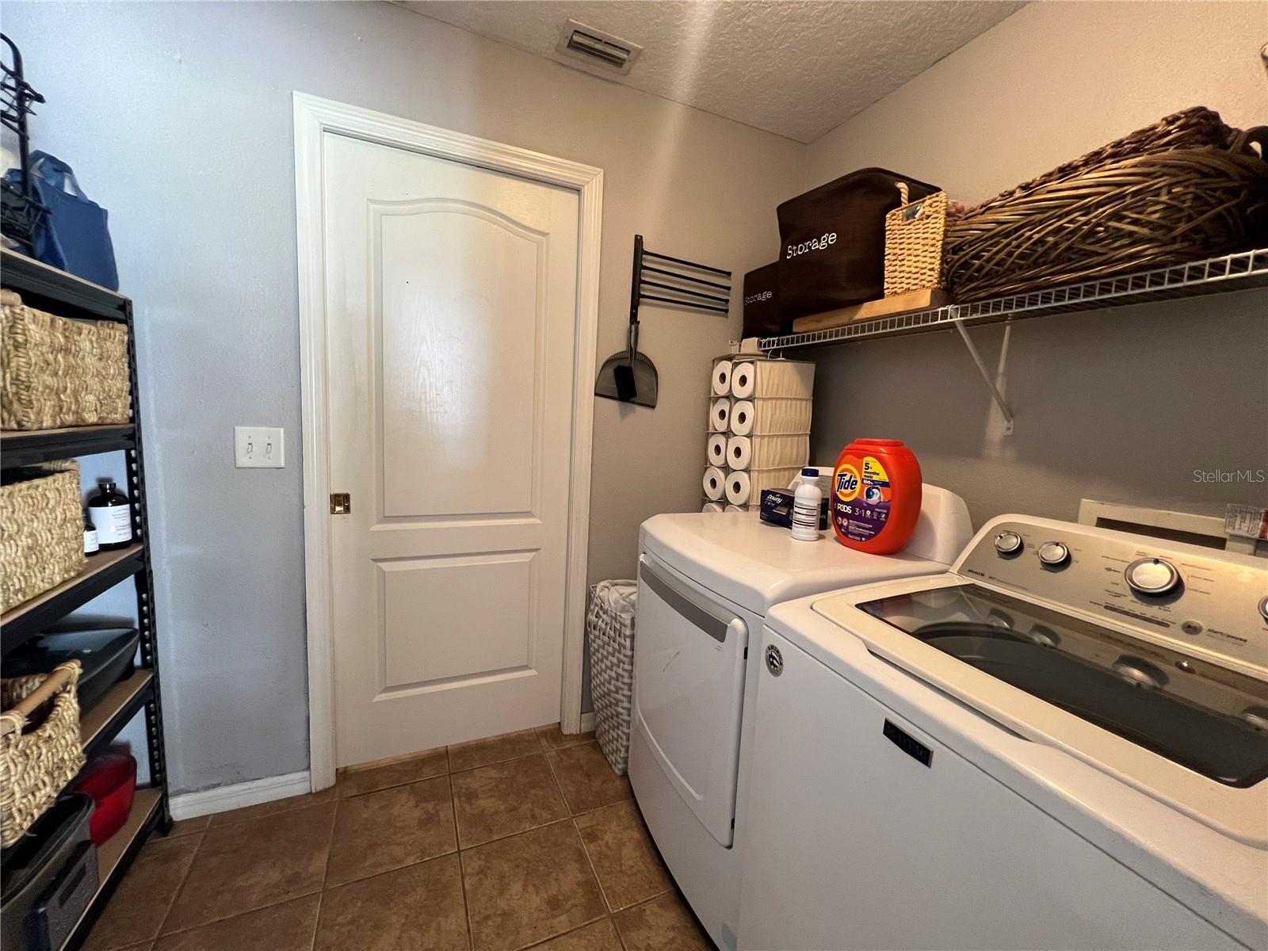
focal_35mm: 13
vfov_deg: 89.9
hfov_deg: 106.2
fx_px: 476
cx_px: 634
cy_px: 476
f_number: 1.8
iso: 250
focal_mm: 1.57
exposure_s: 1/60
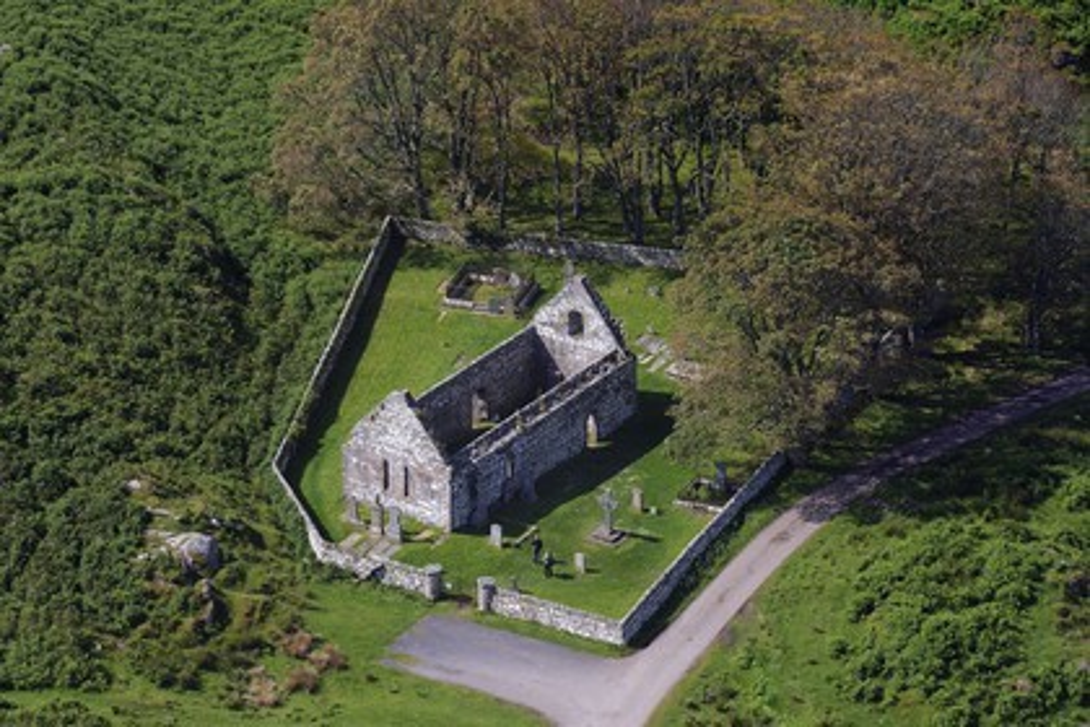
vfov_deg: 6.9
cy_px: 364
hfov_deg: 10.3
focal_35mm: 200
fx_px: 6055
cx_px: 545
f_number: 8
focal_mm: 200
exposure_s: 1/800
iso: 400
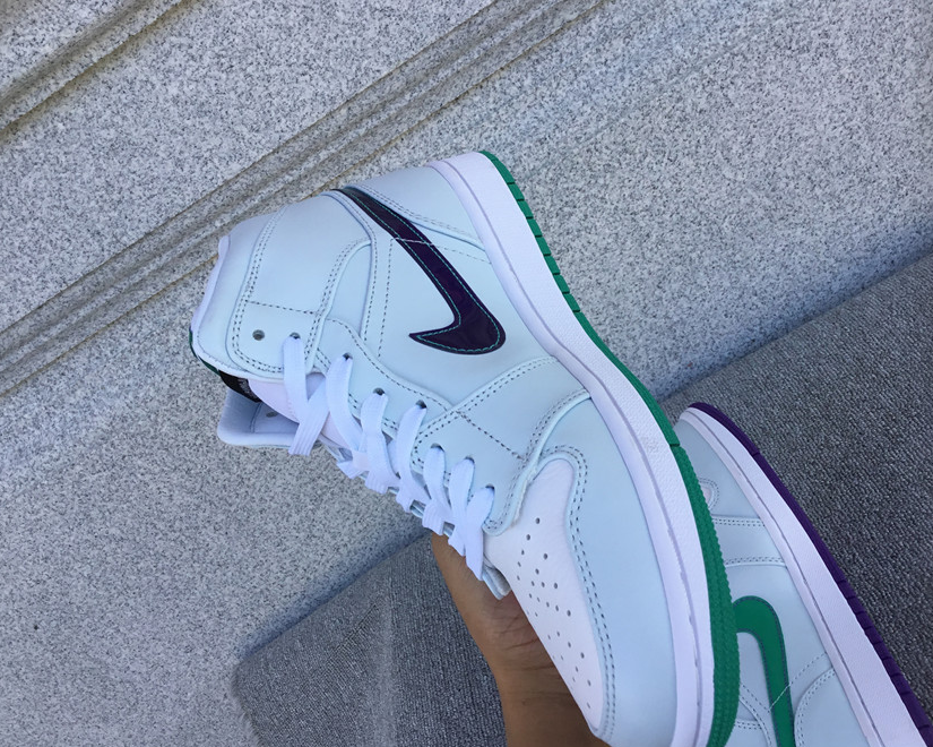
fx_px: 911
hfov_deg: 54.2
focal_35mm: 33
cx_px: 478
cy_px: 373
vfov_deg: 44.5
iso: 25
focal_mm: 3.3
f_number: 2.4
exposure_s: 1/292
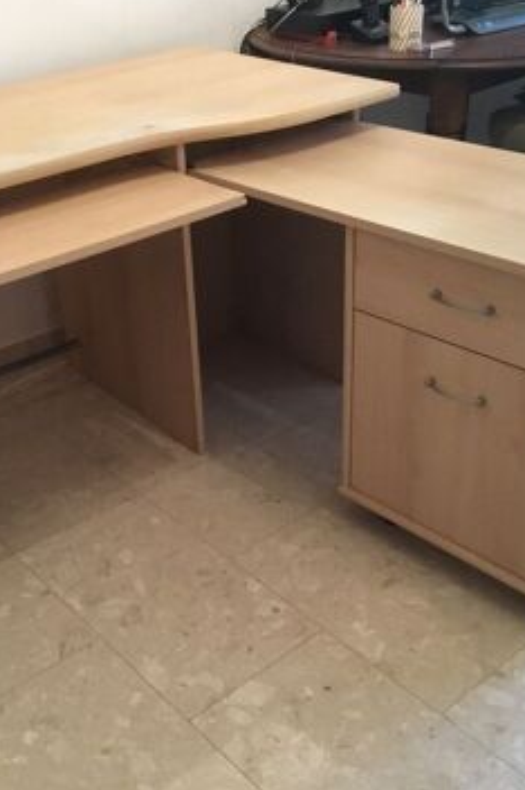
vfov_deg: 44.5
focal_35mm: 44
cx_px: 191
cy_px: 391
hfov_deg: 30.3
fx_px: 964
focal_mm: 3.3
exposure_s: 1/17
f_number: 2.4
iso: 250
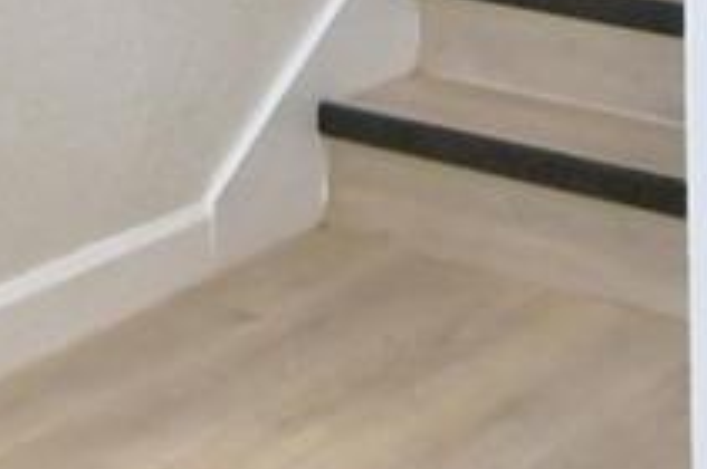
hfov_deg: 18.0
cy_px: -533
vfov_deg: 10.7
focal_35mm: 114
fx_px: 2235
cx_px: 335
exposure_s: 1/100
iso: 400
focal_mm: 10
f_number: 4.5
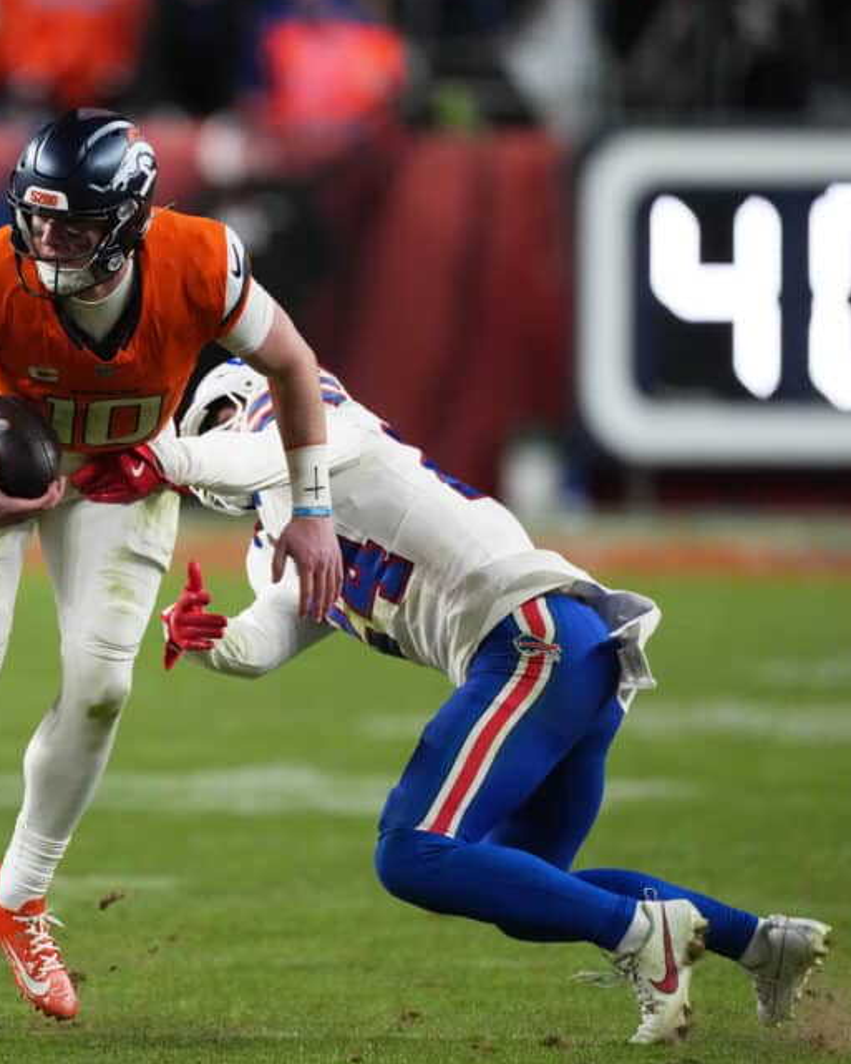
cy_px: 545
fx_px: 28296
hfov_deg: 1.7
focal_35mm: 899
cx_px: 95
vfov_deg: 2.2
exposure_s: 1/2000
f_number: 4
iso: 4000
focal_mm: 600
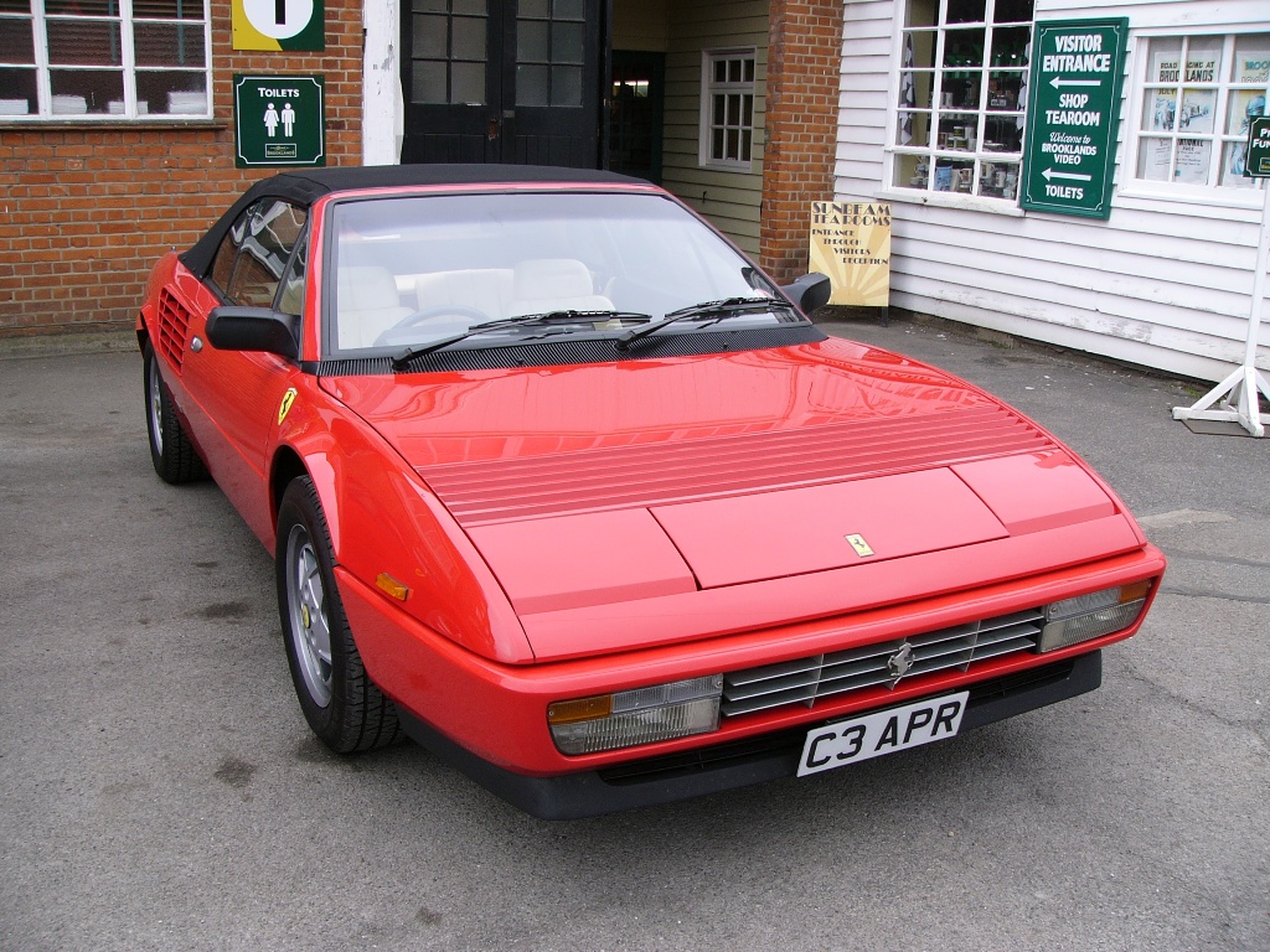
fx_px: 1321
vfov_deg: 39.7
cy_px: 476
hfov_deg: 51.4
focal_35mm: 36
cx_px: 635
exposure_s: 1/125
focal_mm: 6
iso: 50
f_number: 3.7
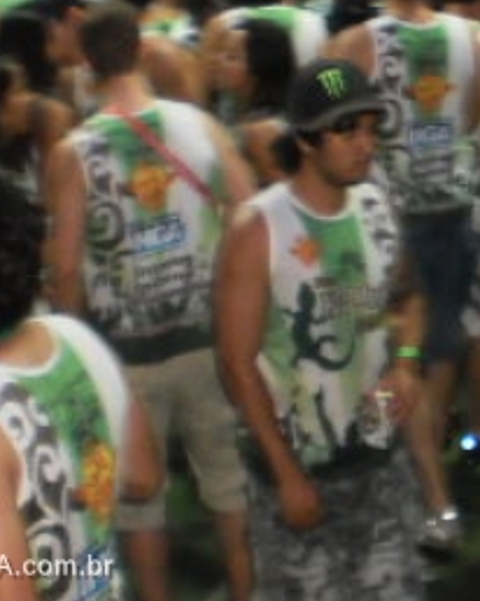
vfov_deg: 17.0
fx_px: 1938
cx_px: 631
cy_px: -86
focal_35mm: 109
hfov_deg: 13.6
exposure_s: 1/30
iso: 400
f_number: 3.1
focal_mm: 6.3
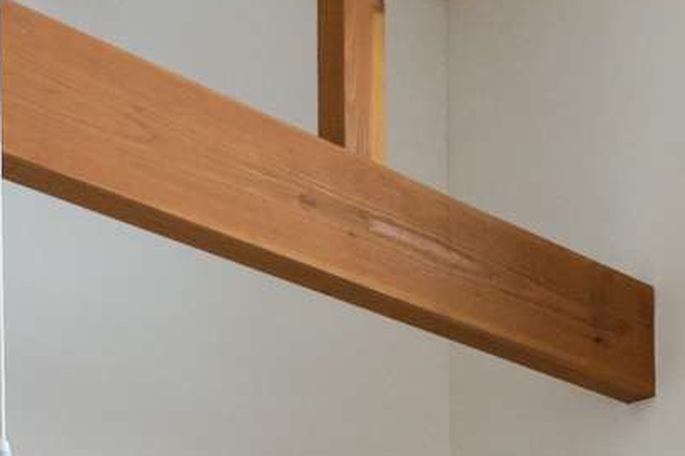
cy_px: 988
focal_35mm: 82
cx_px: 1104
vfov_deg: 13.5
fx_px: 1567
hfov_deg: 20.2
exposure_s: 1/100
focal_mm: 16.9
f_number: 4
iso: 500
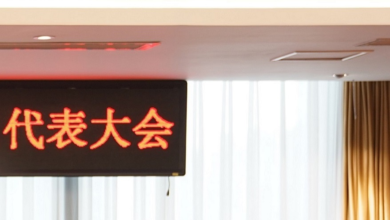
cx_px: -168
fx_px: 1727
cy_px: 326
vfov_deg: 7.2
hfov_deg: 12.3
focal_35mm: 167
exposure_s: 1/60
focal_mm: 40
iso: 400
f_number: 2.8
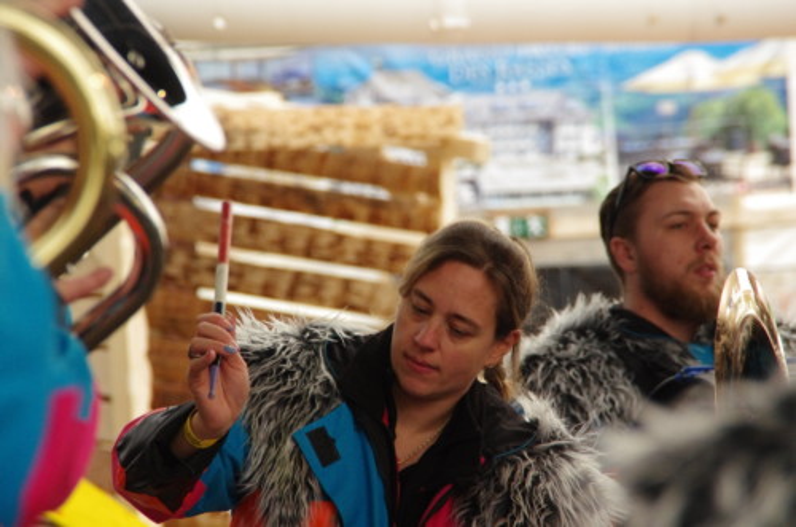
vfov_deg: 4.6
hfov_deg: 6.9
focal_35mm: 300
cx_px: 398
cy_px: 264
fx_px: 6619
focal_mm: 200
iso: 3200
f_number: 9
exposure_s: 1/250
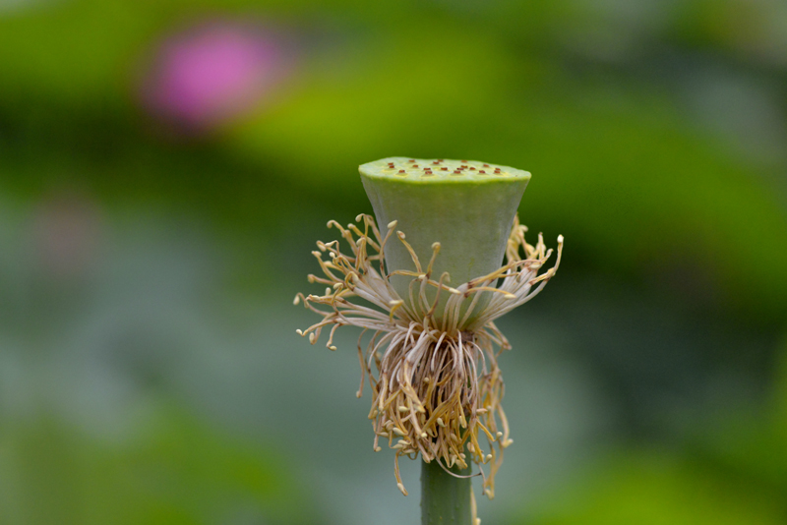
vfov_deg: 13.1
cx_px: 394
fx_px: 2296
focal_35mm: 105
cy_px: 262
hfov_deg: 19.4
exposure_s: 1/4000
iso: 1600
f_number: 5
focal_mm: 105
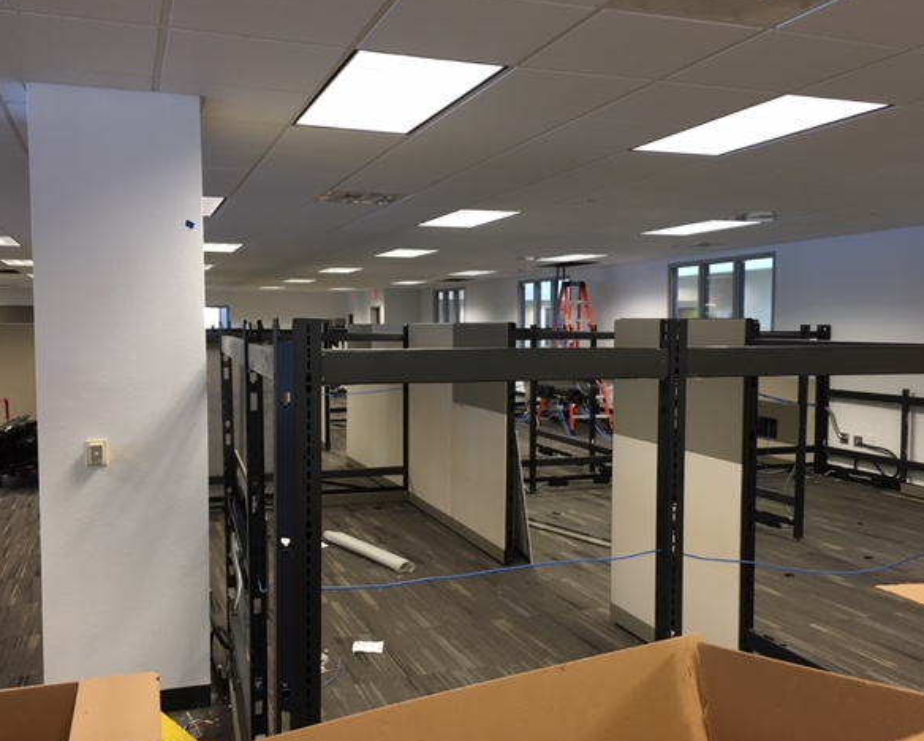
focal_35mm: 31
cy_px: 372
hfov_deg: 57.1
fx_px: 848
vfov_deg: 47.2
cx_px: 427
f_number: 2.2
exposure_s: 1/30
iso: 100
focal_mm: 4.15
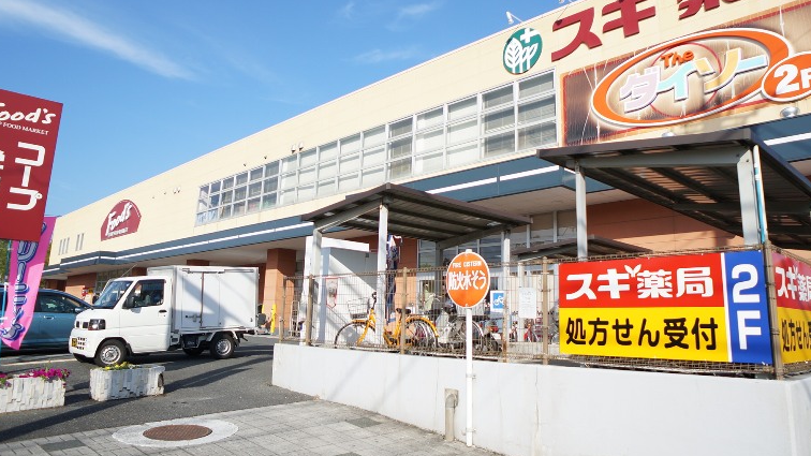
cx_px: 431
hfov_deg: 58.0
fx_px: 731
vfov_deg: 34.6
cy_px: 208
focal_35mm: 34
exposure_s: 1/1600
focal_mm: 16
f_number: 2.8
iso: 100
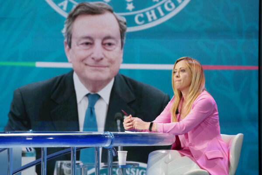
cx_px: 131
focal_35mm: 198
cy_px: 88
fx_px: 1441
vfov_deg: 6.9
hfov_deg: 10.4
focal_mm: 198
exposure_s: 1/200
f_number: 6.3
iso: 2500
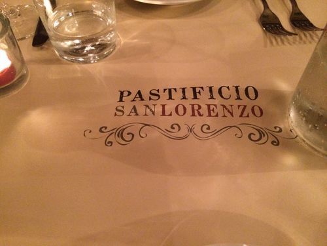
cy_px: 123
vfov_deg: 46.8
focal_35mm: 30
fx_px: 283
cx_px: 164
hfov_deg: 60.0
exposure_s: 1/17
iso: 640
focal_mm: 4.12
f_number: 2.2
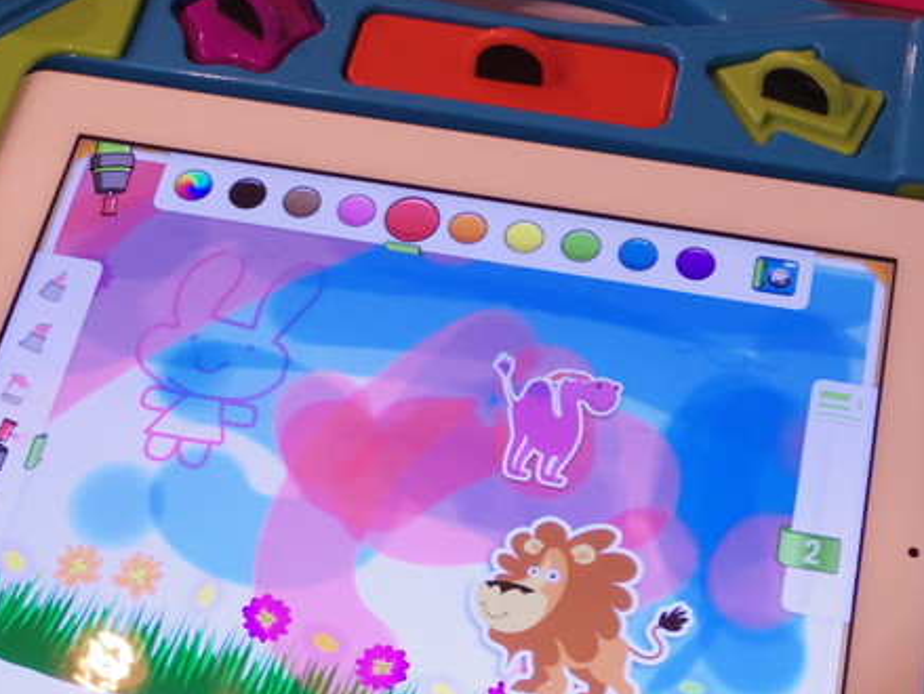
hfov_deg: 27.4
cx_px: 457
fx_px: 1897
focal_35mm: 71
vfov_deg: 20.7
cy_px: 419
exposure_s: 1/13
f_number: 4.5
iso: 640
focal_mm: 7.1
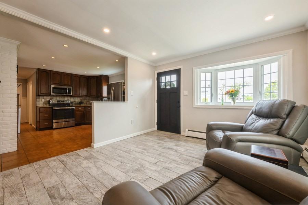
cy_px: 102
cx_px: 154
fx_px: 120
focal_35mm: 14
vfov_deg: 81.2
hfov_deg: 104.3
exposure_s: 1/25
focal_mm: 14
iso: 400
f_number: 11
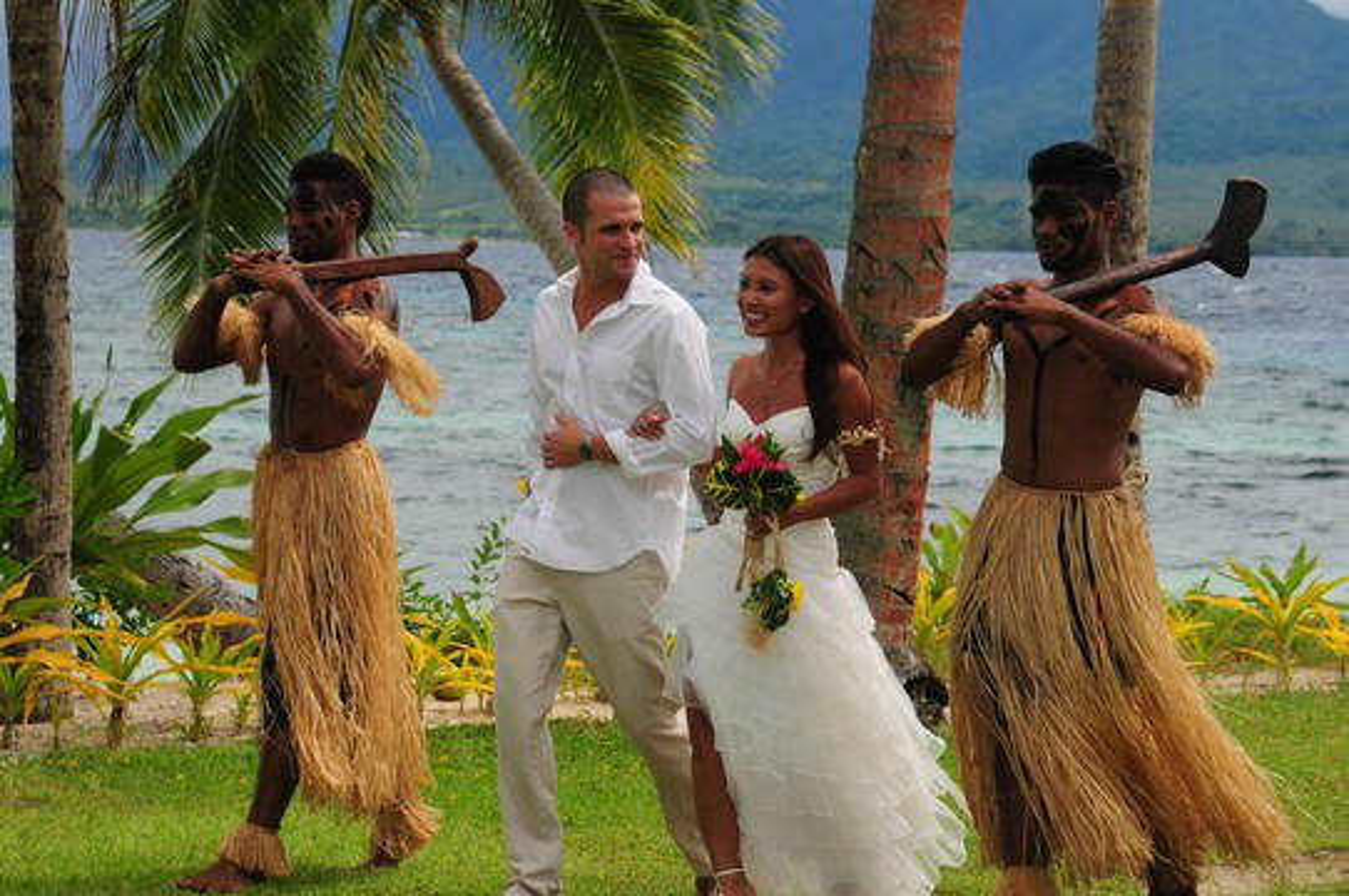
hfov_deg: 16.1
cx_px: 674
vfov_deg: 10.7
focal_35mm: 128
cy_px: 448
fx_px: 4772
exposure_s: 1/200
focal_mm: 85
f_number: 7.1
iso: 200
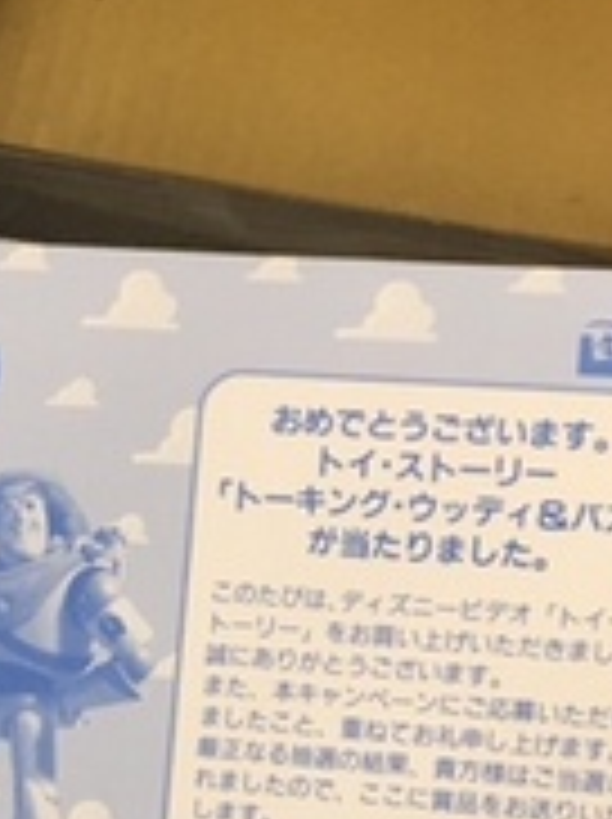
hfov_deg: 17.0
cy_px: 704
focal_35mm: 85
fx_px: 2008
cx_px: 38
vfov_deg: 22.6
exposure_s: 1/33
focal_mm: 4.15
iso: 50
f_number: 2.2
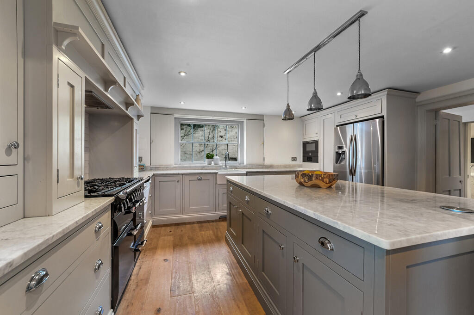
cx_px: 237
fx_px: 184
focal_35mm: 14
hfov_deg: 104.3
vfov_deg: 81.1
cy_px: 158
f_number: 8
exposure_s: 1/2.5
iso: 400
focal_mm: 14
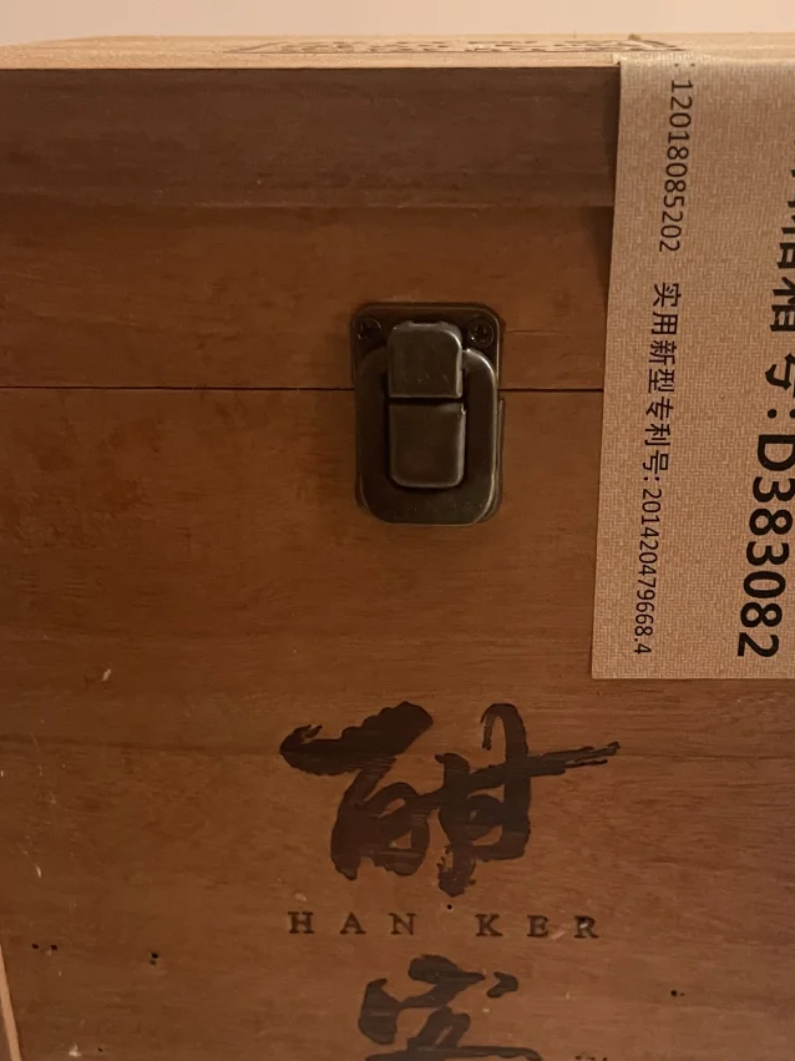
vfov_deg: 42.4
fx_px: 1348
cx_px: 452
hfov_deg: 32.8
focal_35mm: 44
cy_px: 698
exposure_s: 1/60
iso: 400
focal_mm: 4.2
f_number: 1.6
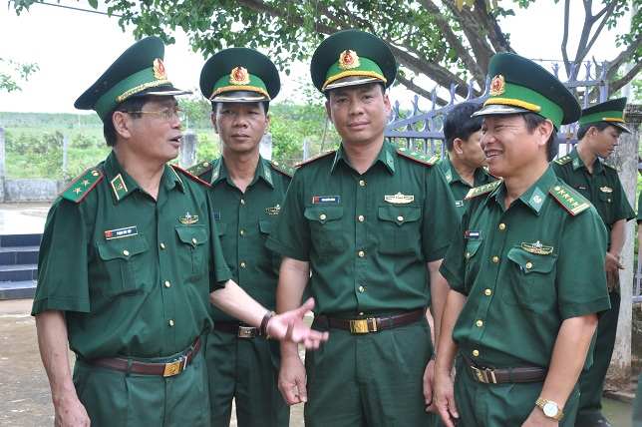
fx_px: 1203
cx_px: 321
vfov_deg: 20.1
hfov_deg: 29.9
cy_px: 214
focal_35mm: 68
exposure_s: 1/100
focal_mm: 45
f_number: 10
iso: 400
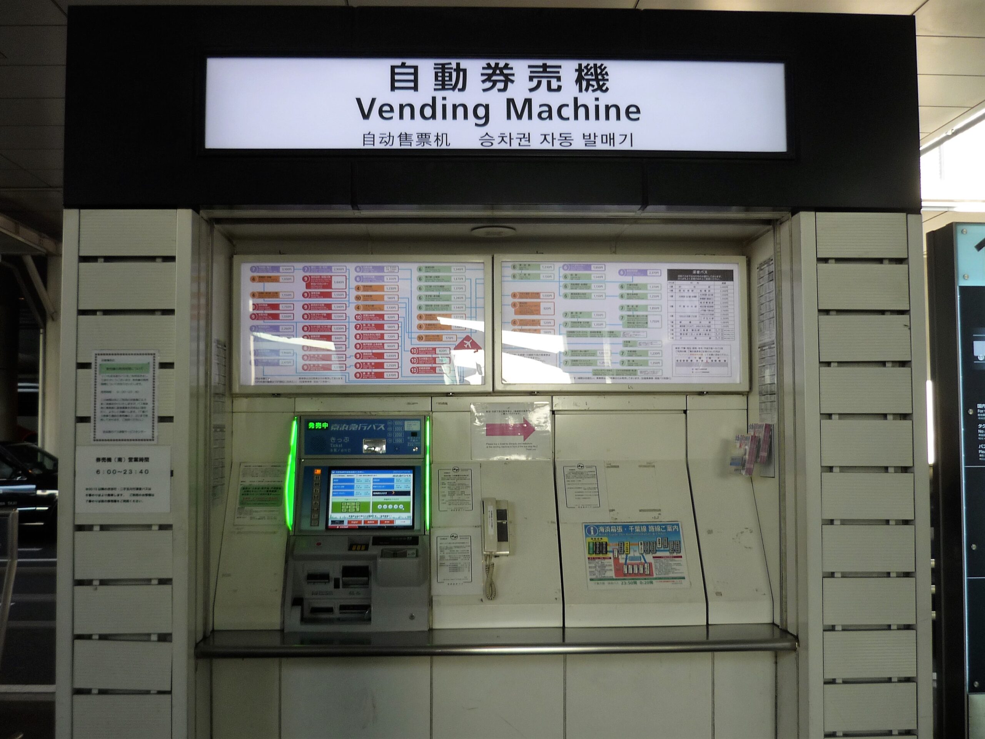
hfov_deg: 55.3
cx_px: 492
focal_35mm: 33
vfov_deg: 43.0
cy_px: 370
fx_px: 939
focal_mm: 5.5
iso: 100
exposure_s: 1/100
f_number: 2.8
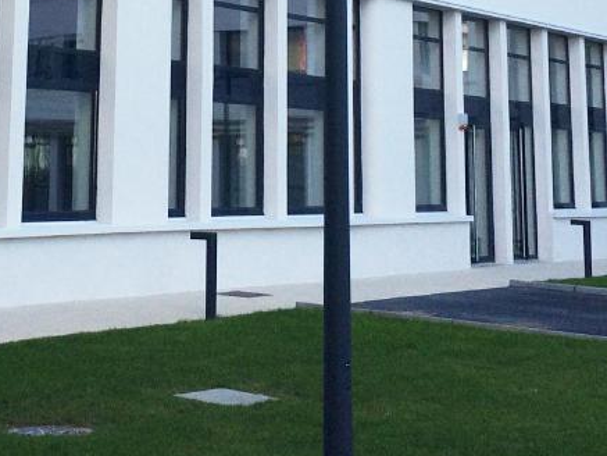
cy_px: -133
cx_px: 163
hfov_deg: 22.8
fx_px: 1491
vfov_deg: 16.4
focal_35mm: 85
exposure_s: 1/873
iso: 32
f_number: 2.2
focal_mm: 4.15
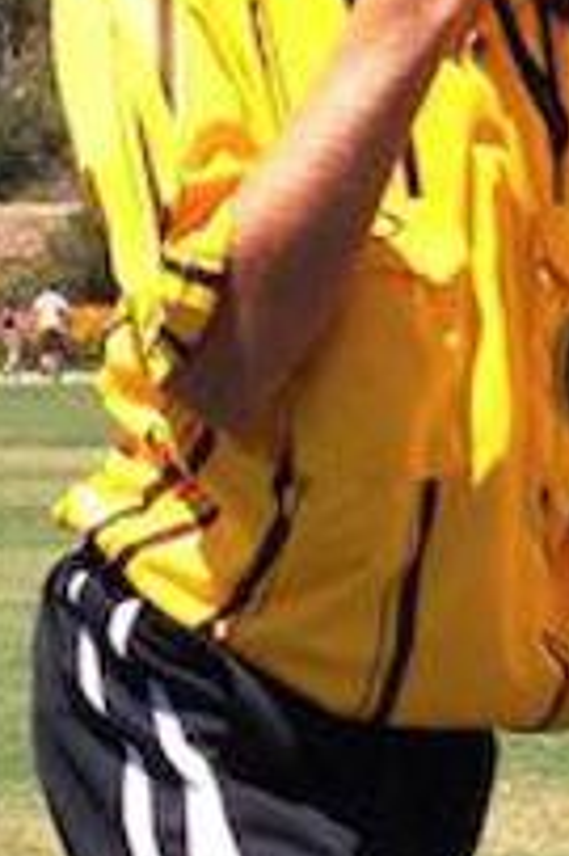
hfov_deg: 6.9
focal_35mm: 173
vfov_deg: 11.8
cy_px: 814
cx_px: 1859
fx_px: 4108
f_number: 2.4
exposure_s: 1/1232
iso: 50
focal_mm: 4.12
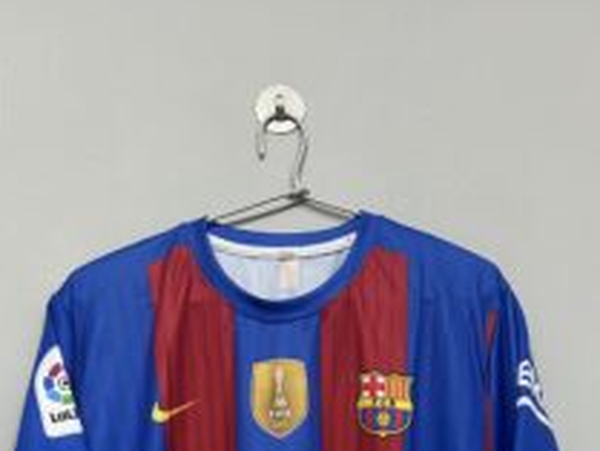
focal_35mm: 58
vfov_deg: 22.2
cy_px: 613
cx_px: 290
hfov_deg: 33.2
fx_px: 1006
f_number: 1.5
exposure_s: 1/50
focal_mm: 5.7
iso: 160
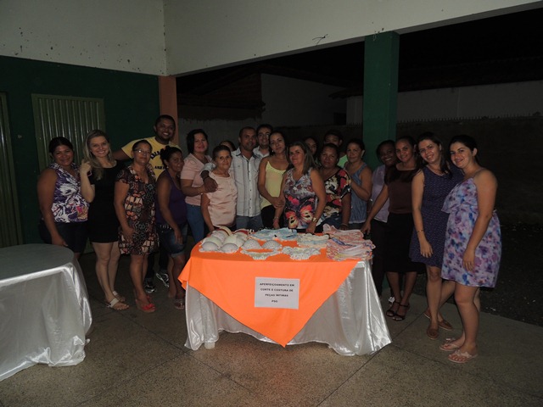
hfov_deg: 71.6
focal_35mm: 24
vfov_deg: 56.8
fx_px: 376
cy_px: 204
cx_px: 272
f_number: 3
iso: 200
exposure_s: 1/30
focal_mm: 4.3
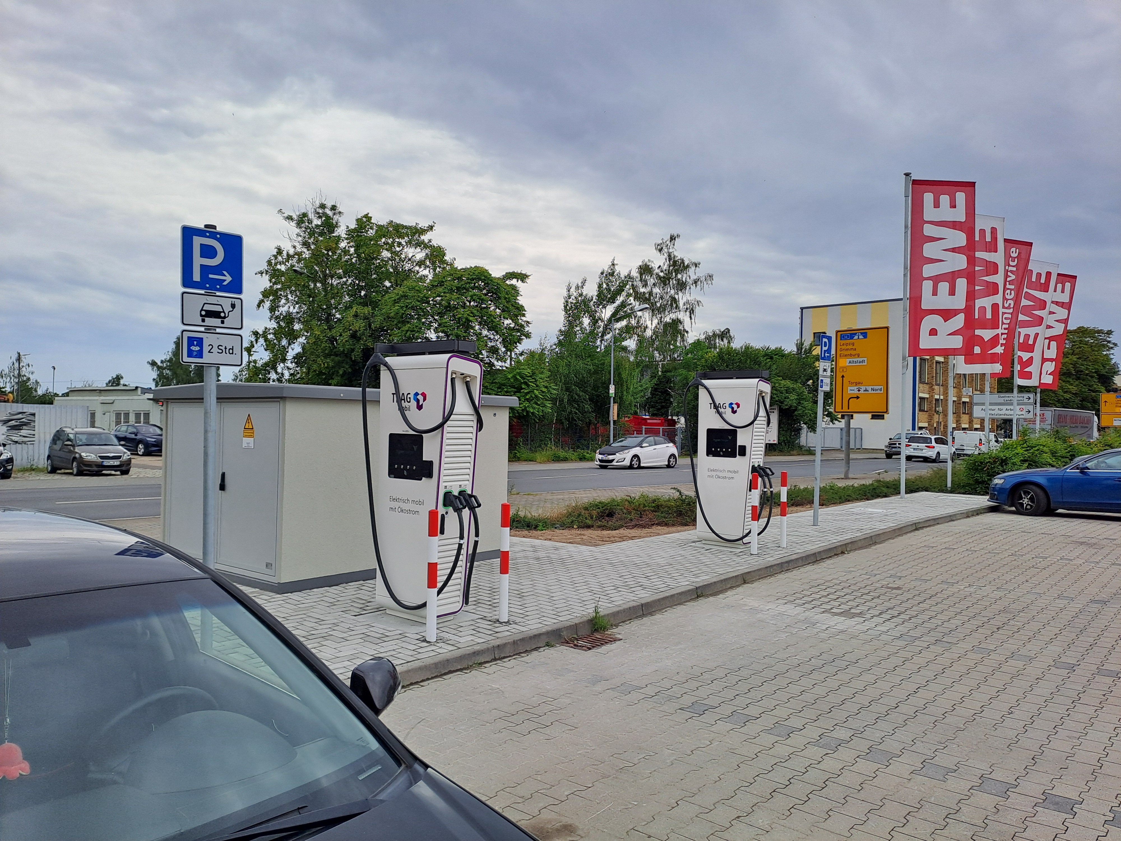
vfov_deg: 54.9
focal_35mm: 25
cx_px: 560
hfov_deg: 69.4
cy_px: 420
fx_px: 810
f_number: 1.8
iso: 32
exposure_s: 1/1996
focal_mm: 4.65
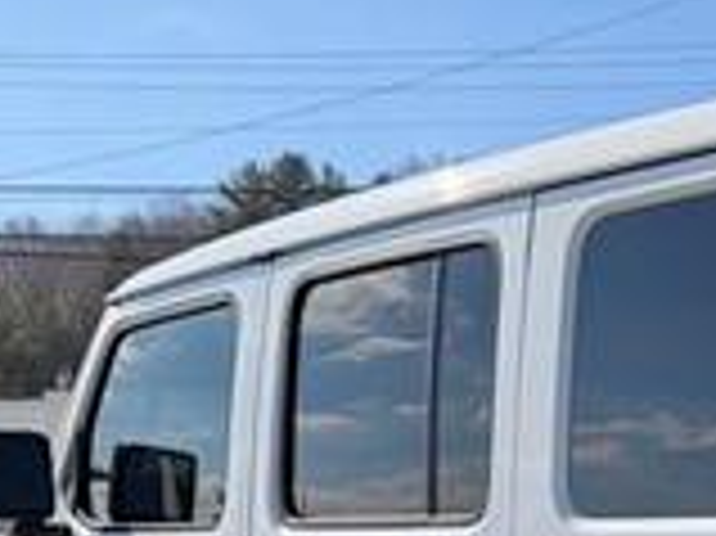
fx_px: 1571
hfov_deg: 24.4
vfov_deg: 18.0
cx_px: 734
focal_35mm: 76
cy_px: 707
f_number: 1.78
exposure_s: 1/4673
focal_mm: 6.76
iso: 80
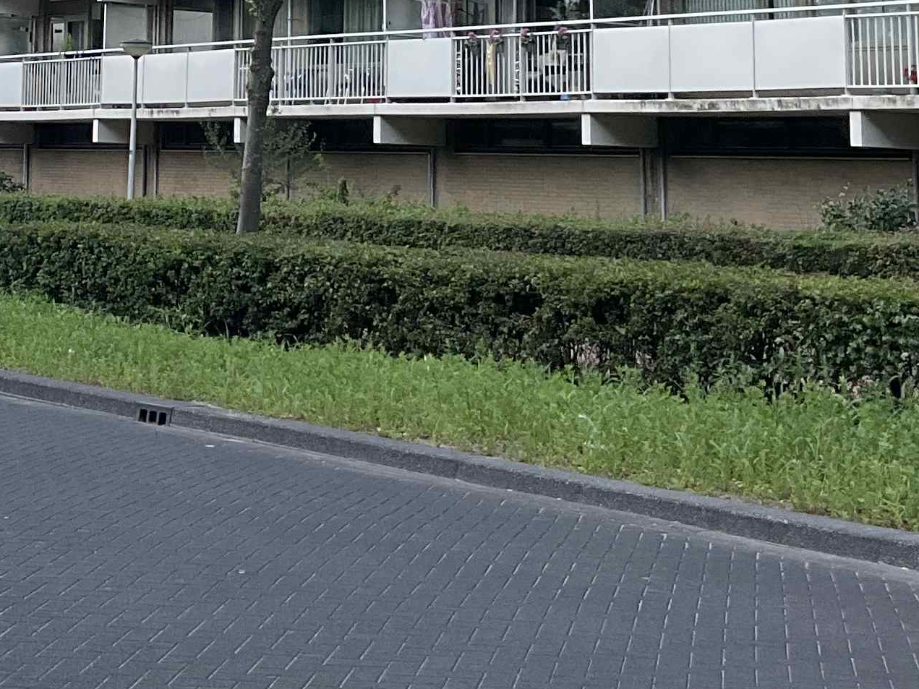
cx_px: 101
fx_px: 2442
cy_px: -233
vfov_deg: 15.2
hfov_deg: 20.9
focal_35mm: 92
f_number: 1.8
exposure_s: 1/944
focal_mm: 3
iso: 16
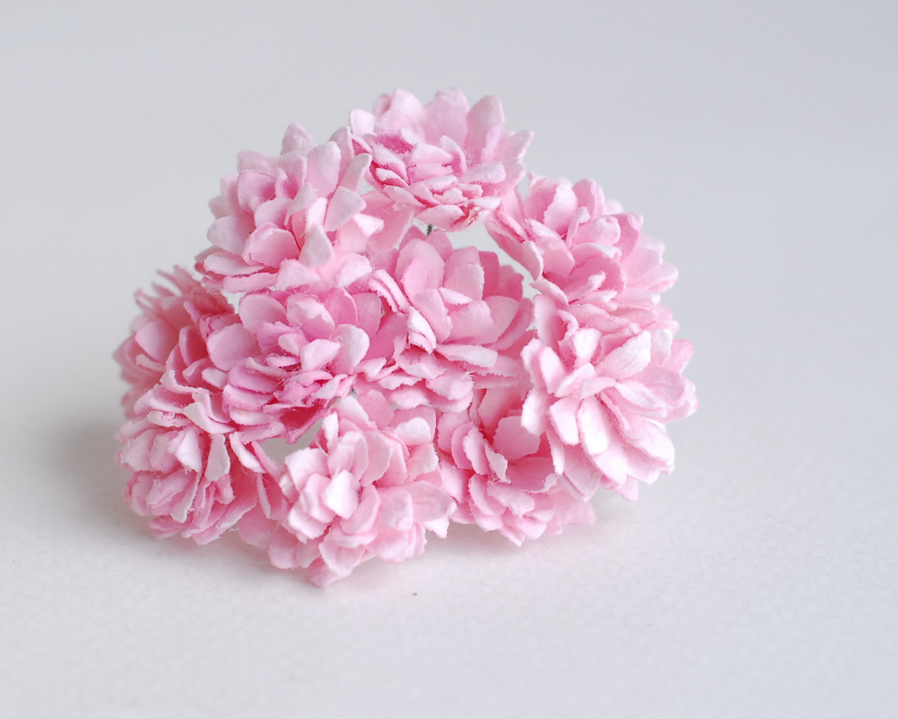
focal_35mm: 75
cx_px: 401
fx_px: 1993
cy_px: 363
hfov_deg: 25.4
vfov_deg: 20.4
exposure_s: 1/160
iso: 640
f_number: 5.6
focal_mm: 40
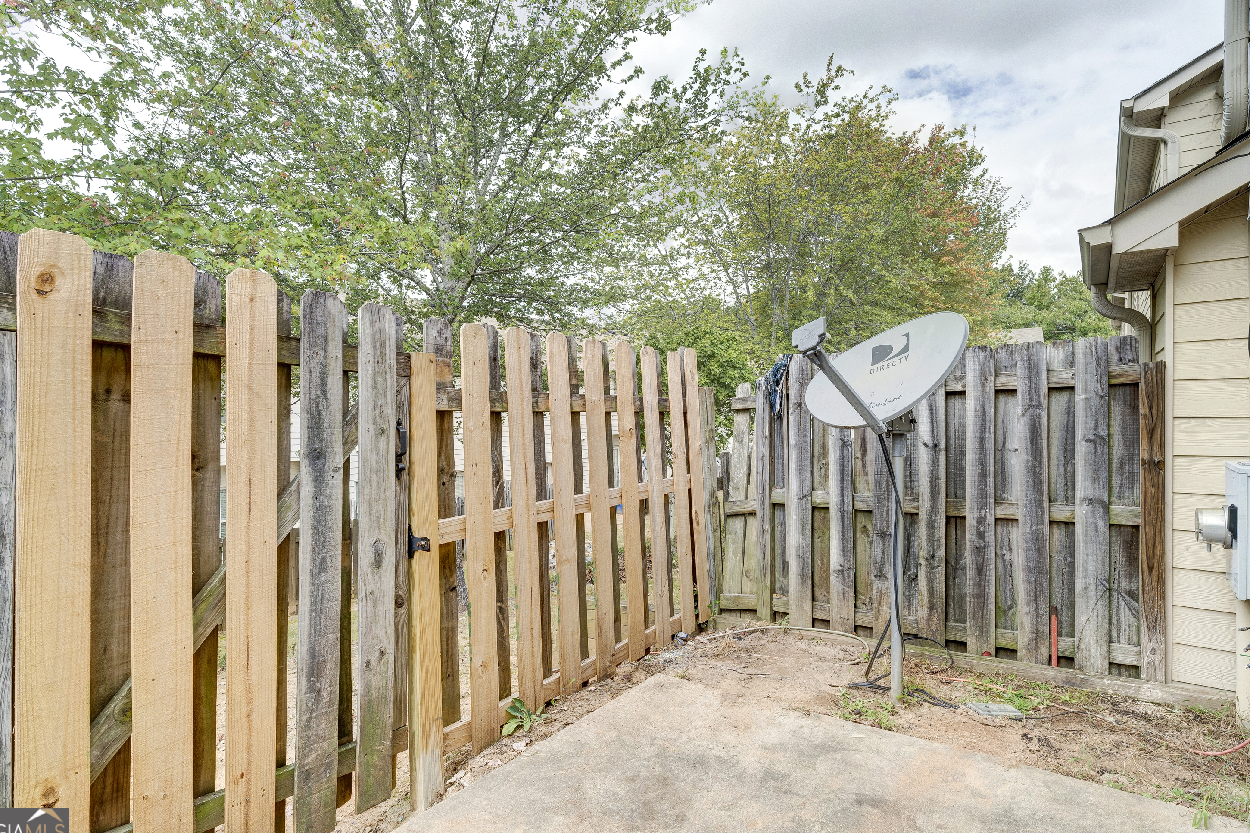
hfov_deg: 90.0
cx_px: 599
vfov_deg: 67.4
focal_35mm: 18
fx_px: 625
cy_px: 410
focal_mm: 17
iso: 320
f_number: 8
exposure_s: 1/50
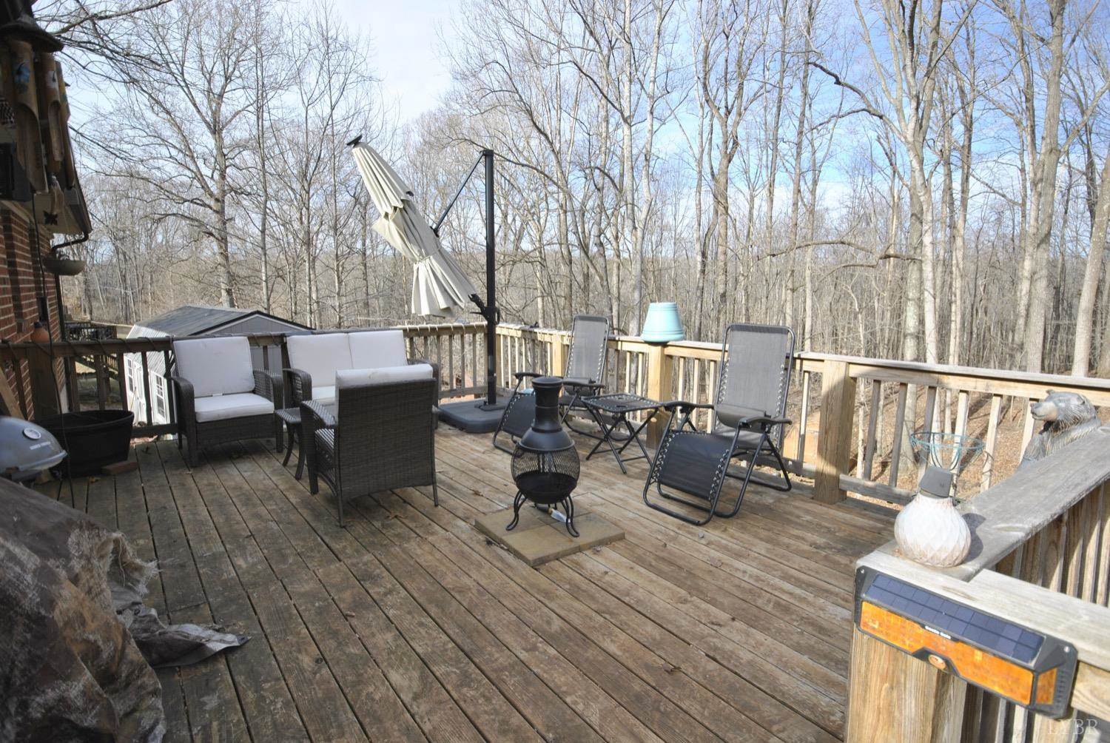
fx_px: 602
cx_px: 555
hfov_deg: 85.4
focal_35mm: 20
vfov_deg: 63.4
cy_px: 372
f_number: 6.3
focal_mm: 13
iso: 100
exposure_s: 1/160
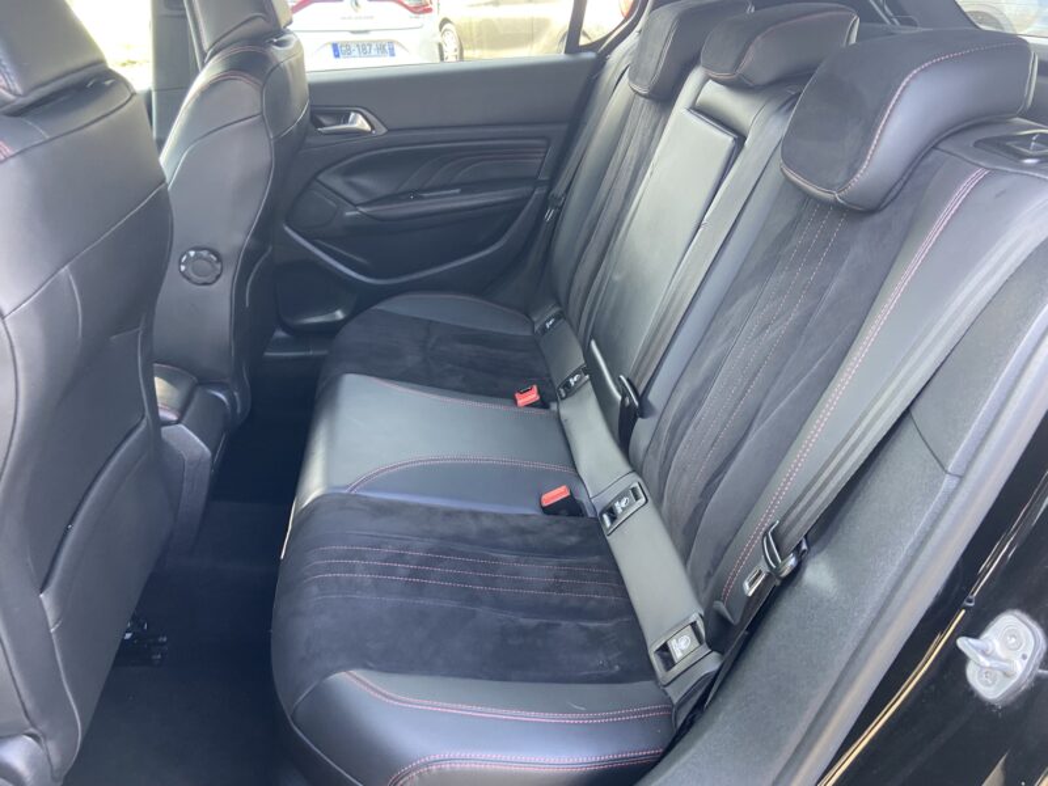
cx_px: 524
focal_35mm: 26
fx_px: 787
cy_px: 393
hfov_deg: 67.3
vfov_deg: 53.1
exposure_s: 1/73
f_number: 1.8
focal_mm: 4.25
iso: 125
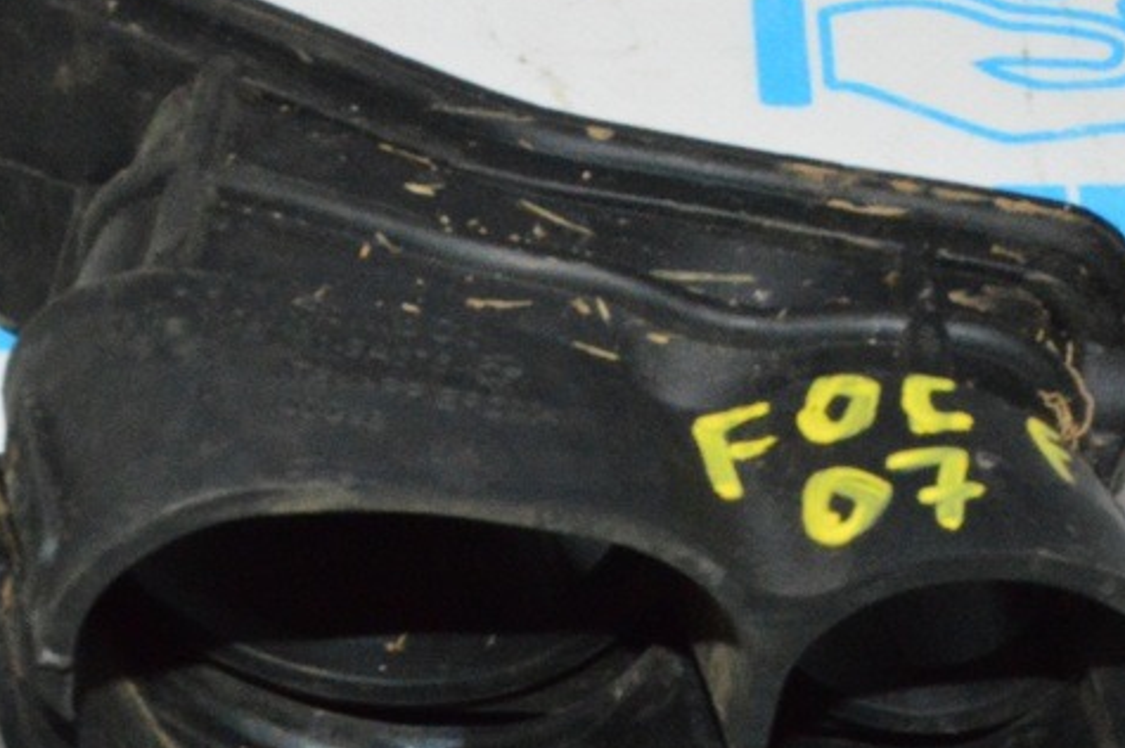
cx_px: 519
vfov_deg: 16.1
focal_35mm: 84
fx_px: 2623
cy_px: 657
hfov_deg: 24.2
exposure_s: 1/60
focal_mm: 26
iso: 6400
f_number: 25
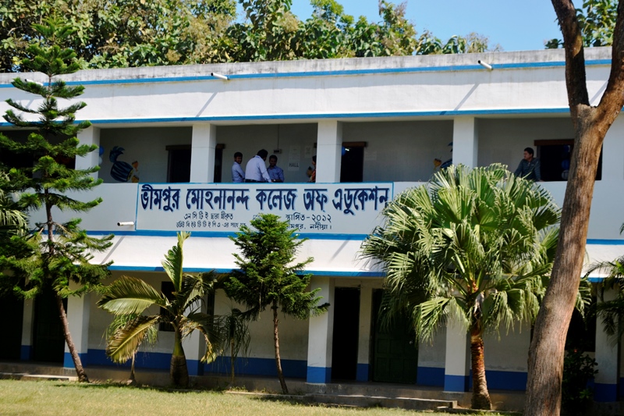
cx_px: 312
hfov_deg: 24.6
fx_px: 1430
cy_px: 208
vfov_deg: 16.5
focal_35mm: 82
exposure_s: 1/200
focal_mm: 55
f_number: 7.1
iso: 100
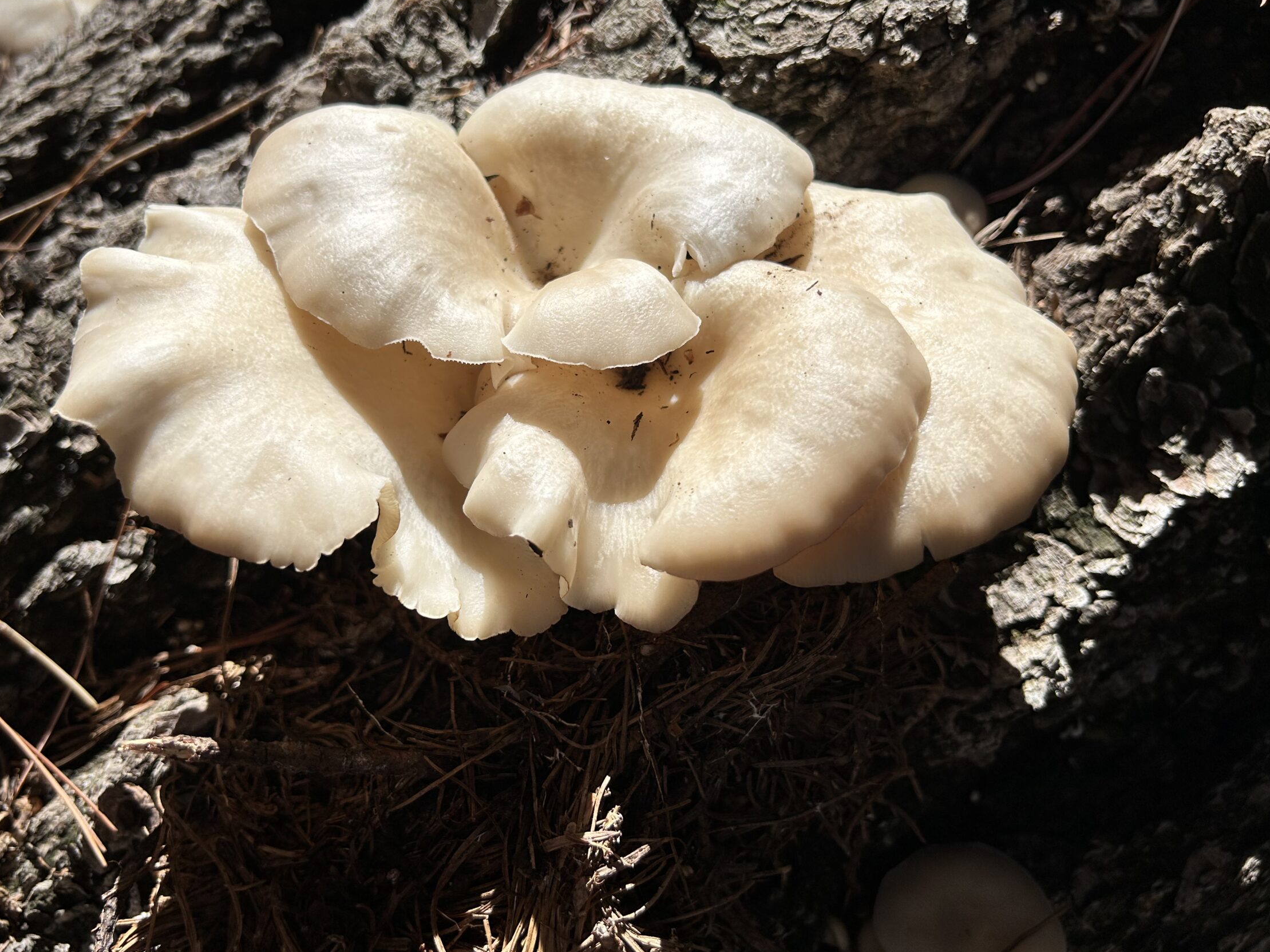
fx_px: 1101
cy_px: 408
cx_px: 559
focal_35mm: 30
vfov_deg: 46.7
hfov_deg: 59.8
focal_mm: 5.7
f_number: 1.5
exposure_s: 1/5882
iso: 50
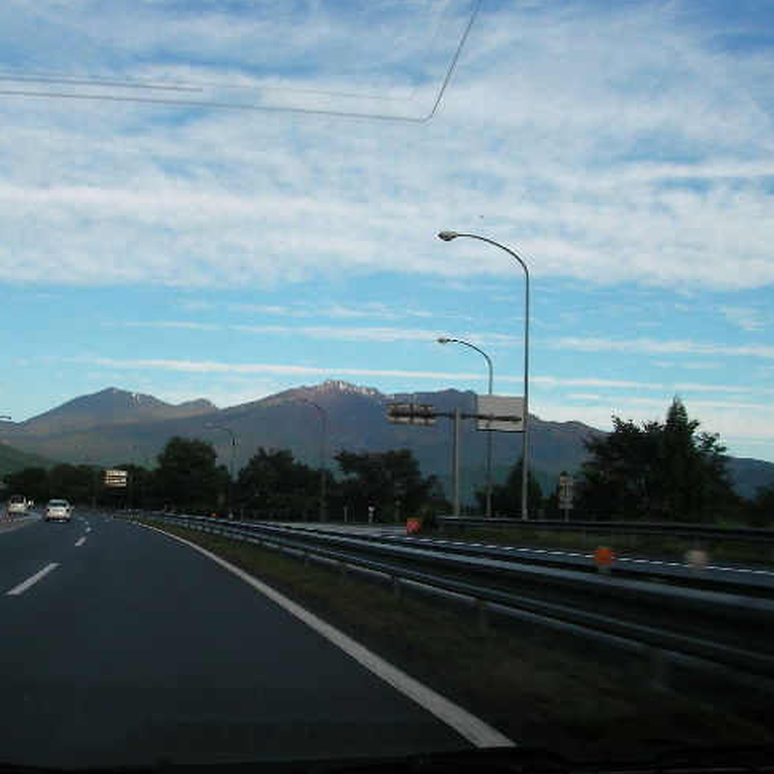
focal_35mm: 45
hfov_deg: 37.5
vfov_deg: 37.6
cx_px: 338
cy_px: 387
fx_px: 1138
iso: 50
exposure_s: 1/147
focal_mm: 6.3
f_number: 6.6
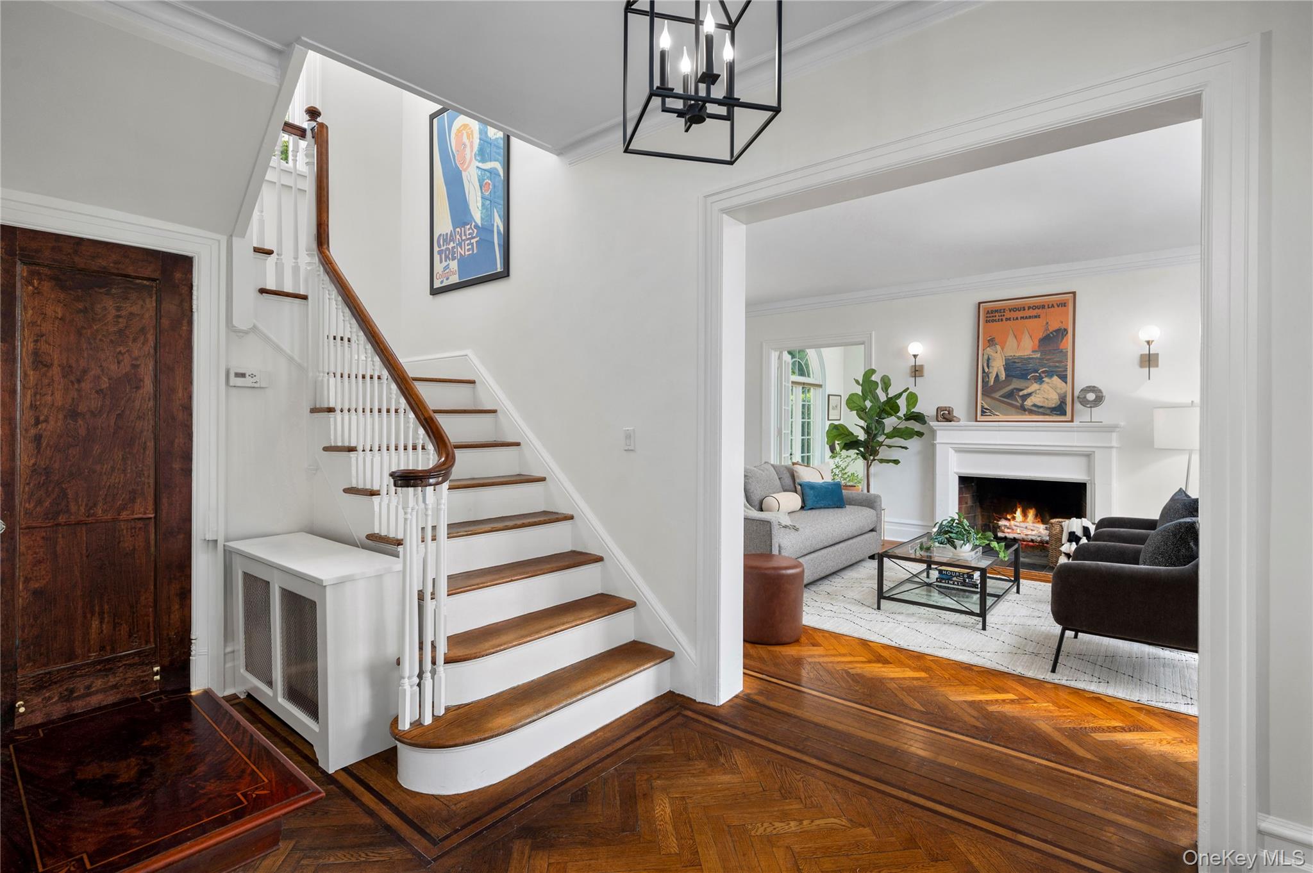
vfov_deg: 72.0
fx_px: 601
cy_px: 436
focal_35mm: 16
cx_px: 656
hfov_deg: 95.0
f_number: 7.1
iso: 320
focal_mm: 16.5
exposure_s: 1/2.5
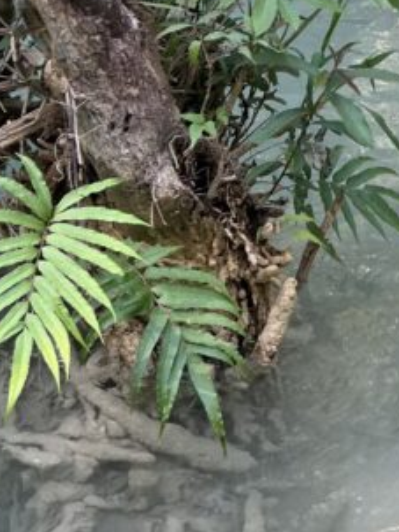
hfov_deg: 16.0
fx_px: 1353
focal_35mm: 88
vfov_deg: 20.0
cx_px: 508
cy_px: -197
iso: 40
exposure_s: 1/214
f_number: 1.5
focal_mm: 5.7
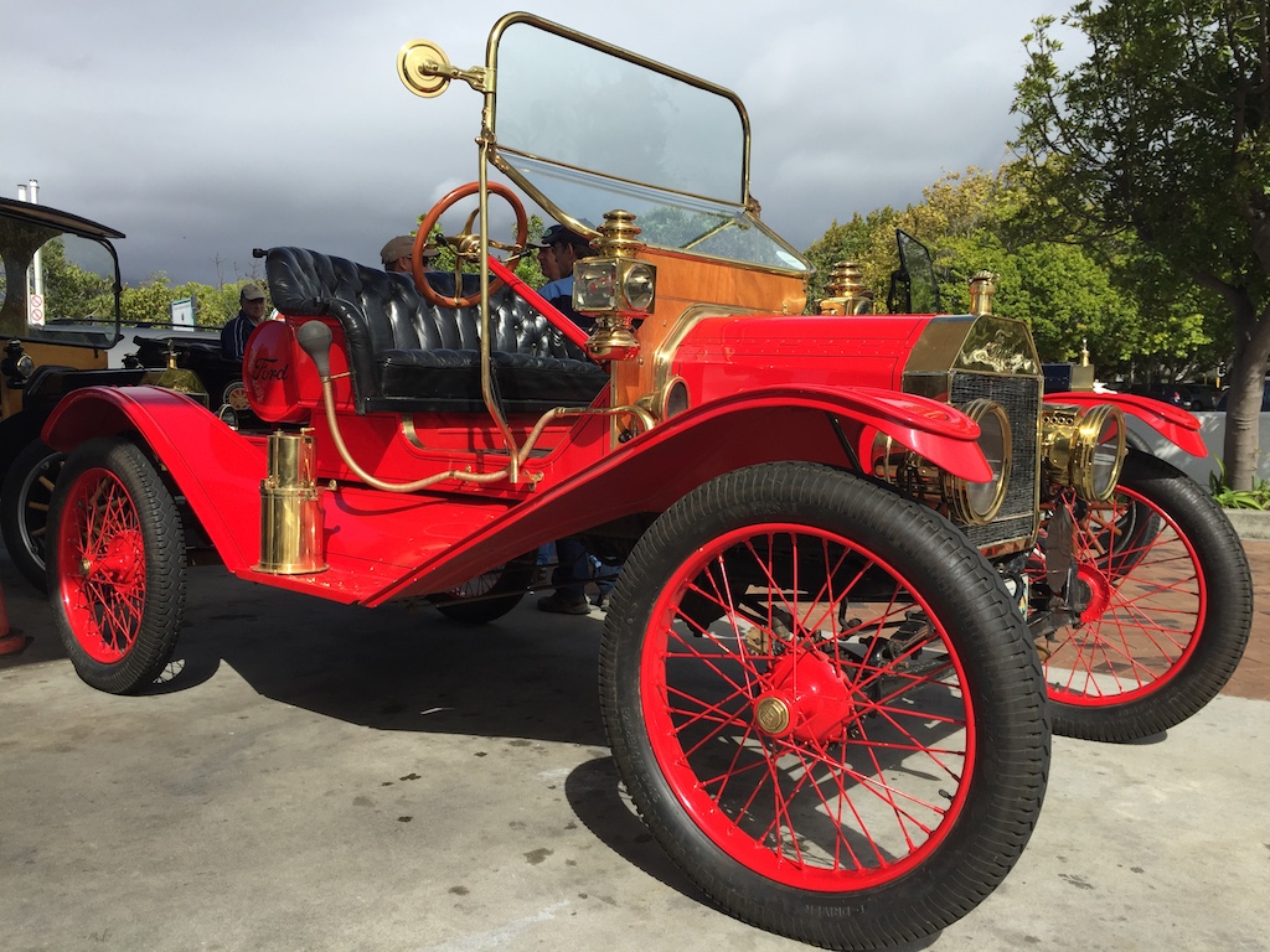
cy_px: 476
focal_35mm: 29
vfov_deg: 48.2
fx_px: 1064
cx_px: 635
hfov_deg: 61.7
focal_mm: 4.15
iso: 32
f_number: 2.2
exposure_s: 1/1980
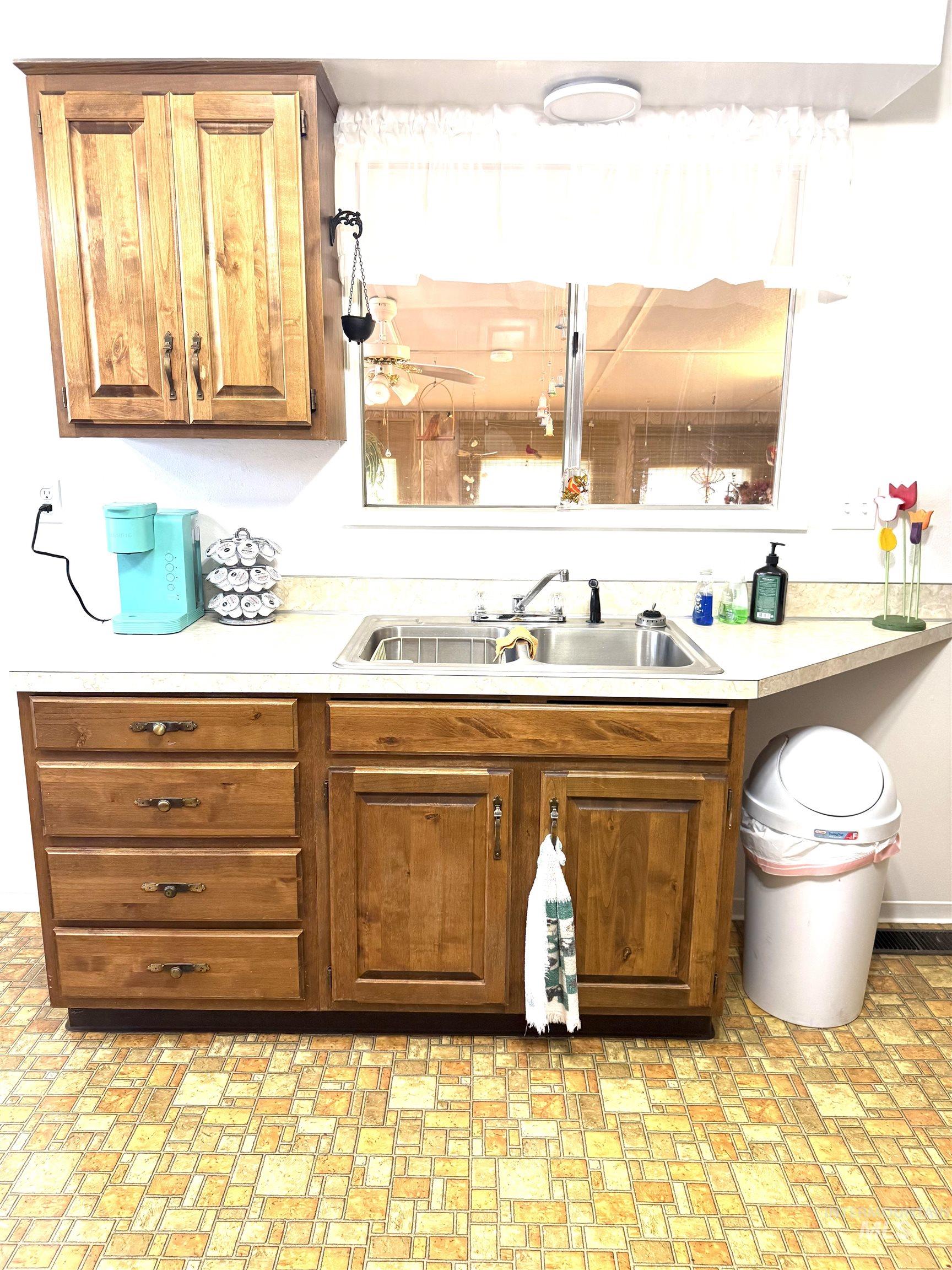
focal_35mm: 24
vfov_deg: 71.6
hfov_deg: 56.8
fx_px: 880
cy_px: 635
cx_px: 476
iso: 200
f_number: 1.78
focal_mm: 6.76
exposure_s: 1/120
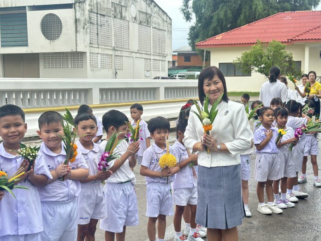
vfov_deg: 27.5
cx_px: 170
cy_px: 120
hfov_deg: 36.2
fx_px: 491
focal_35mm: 53
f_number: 1.78
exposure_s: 1/1171
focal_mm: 6.86
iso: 80
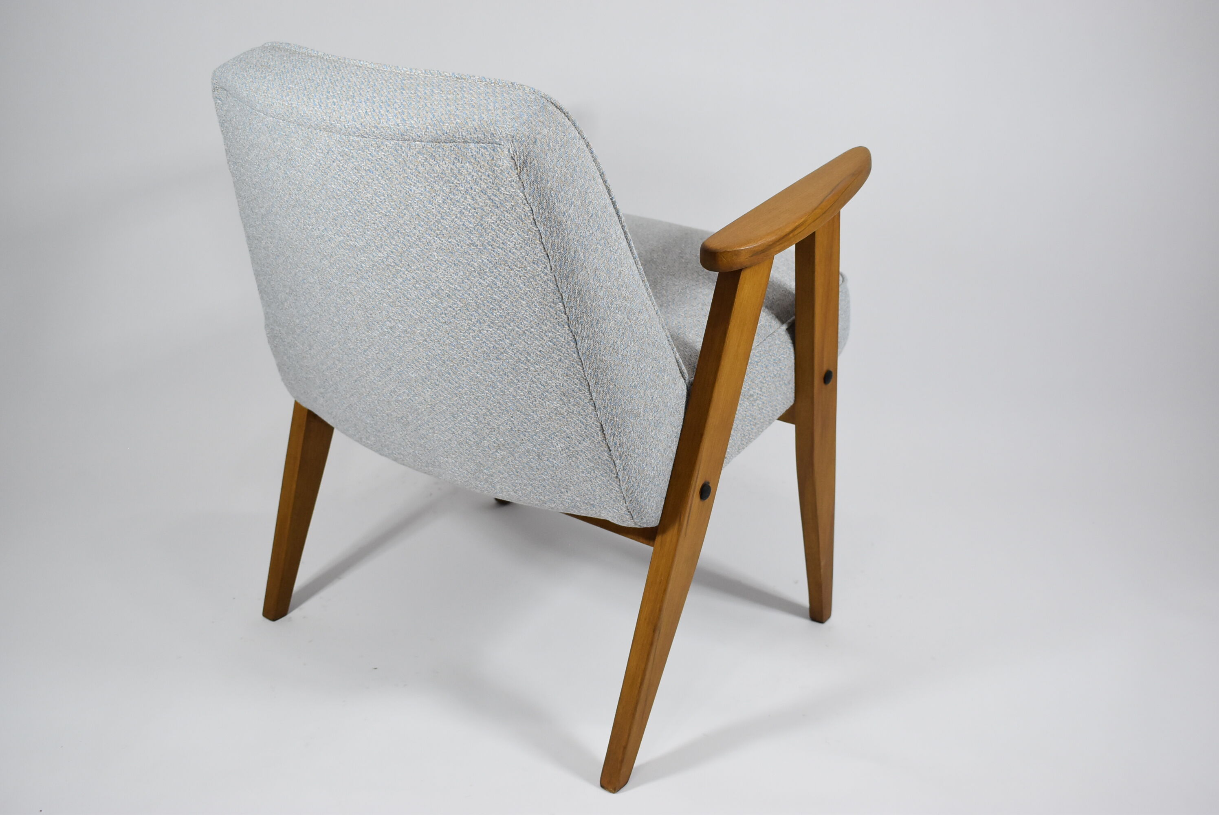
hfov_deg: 47.9
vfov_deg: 33.1
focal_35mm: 40
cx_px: 610
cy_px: 408
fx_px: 1372
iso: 800
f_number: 4.2
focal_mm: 27
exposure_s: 1/125
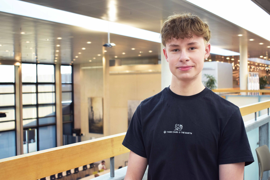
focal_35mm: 46
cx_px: 135
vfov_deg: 28.9
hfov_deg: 42.3
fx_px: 349
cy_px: 90
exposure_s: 1/60
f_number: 4.2
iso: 400
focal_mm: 31
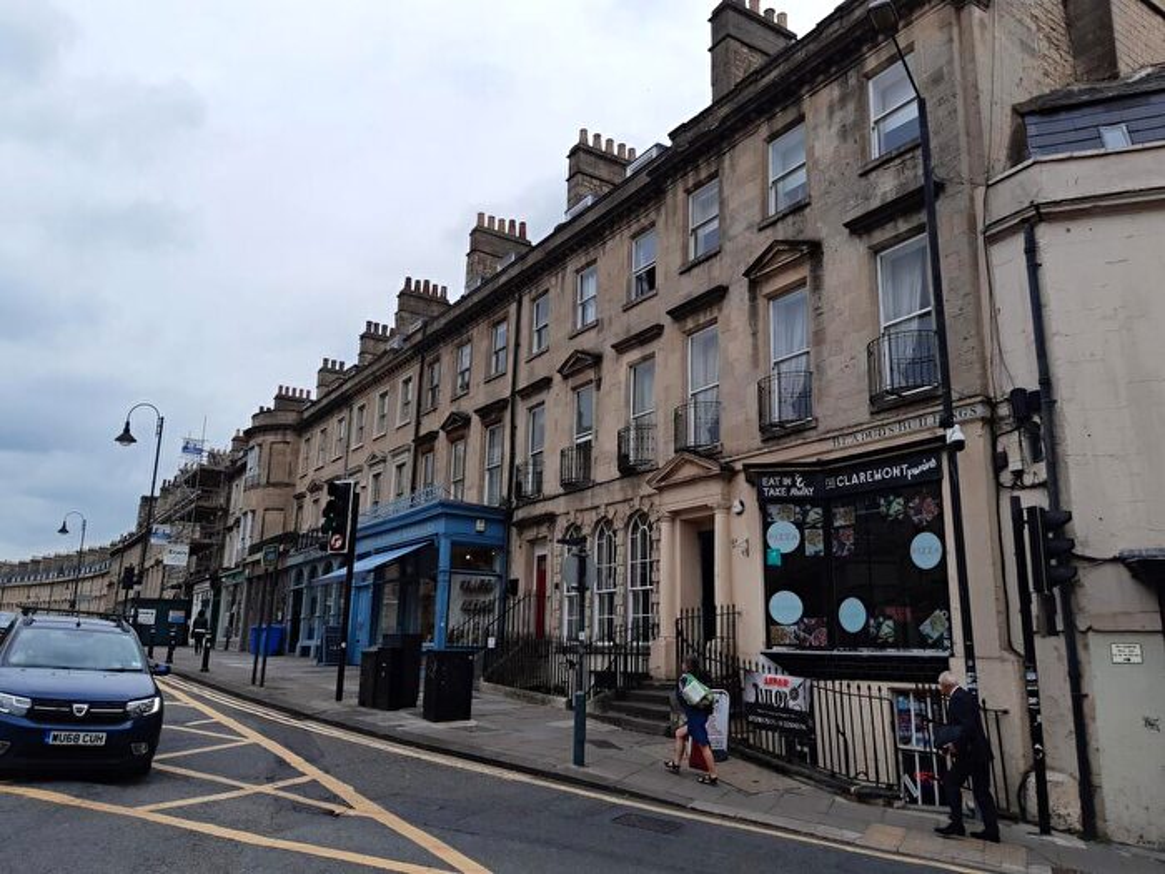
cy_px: 437
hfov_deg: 67.3
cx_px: 582
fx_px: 875
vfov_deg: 53.1
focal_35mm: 26
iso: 40
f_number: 1.7
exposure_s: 1/1493
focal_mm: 3.92
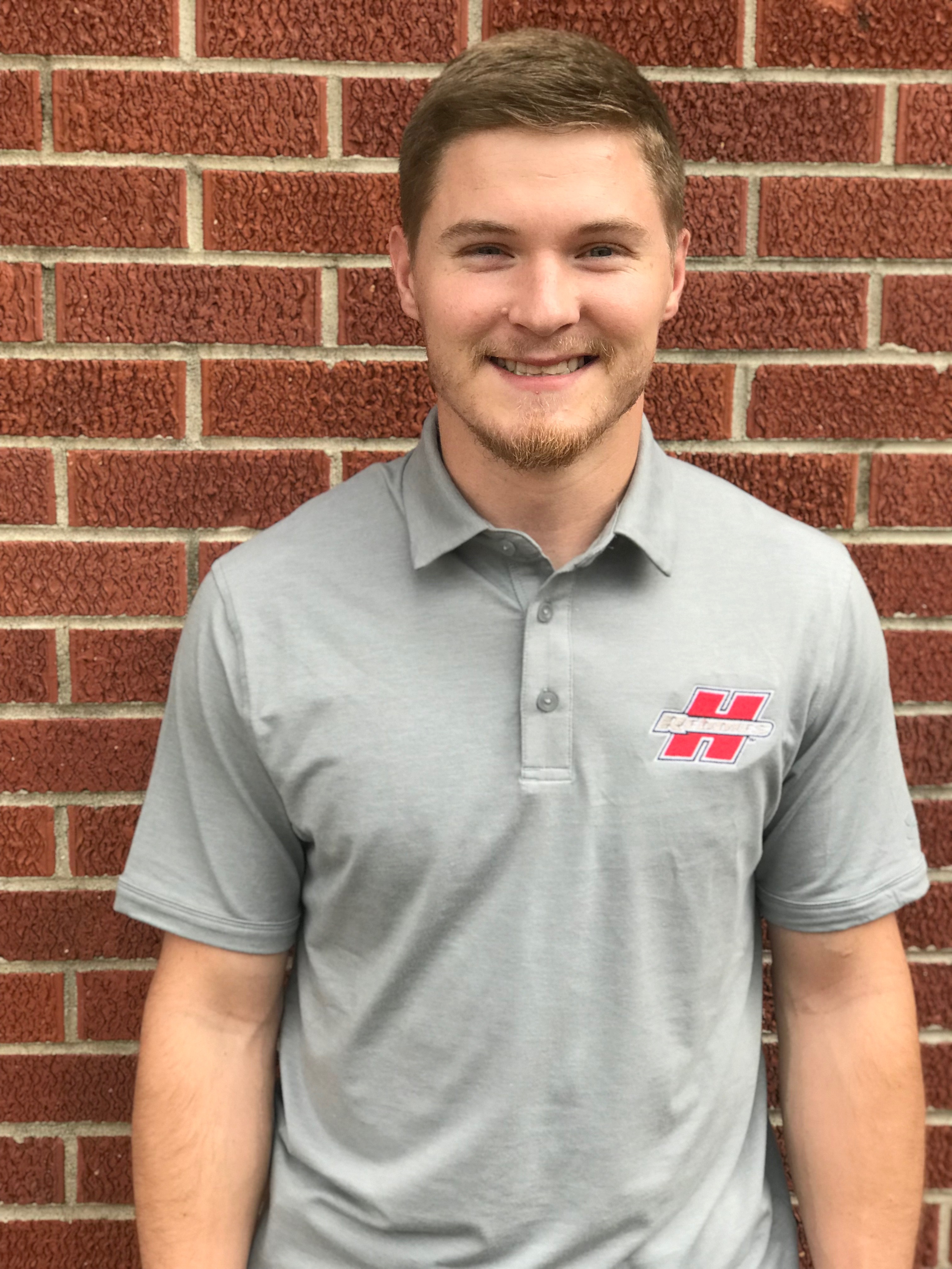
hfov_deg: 25.7
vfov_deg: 33.8
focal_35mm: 57
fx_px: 2090
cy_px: 634
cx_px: 476
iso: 40
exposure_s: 1/60
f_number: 2.8
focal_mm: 6.6
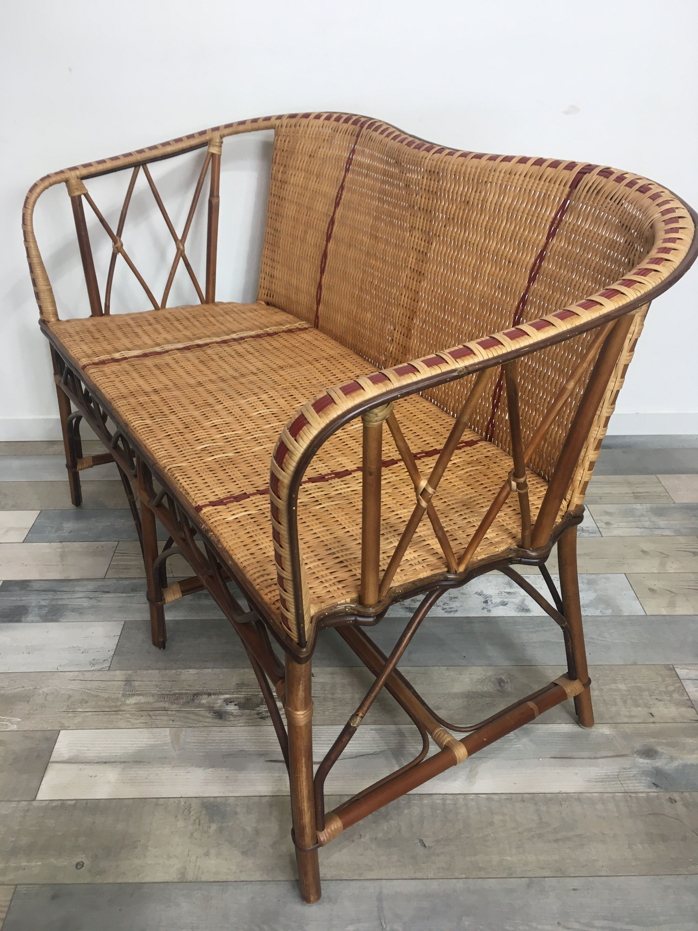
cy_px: 466
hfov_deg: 48.2
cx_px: 349
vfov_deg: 61.7
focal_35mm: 29
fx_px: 780
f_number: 2.2
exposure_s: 1/33
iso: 25
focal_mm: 4.15
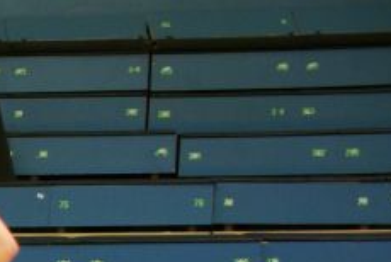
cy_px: 499
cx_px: -469
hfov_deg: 13.6
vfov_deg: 10.6
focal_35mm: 120
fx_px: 1305
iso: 400
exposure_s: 1/25
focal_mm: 18
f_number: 3.5
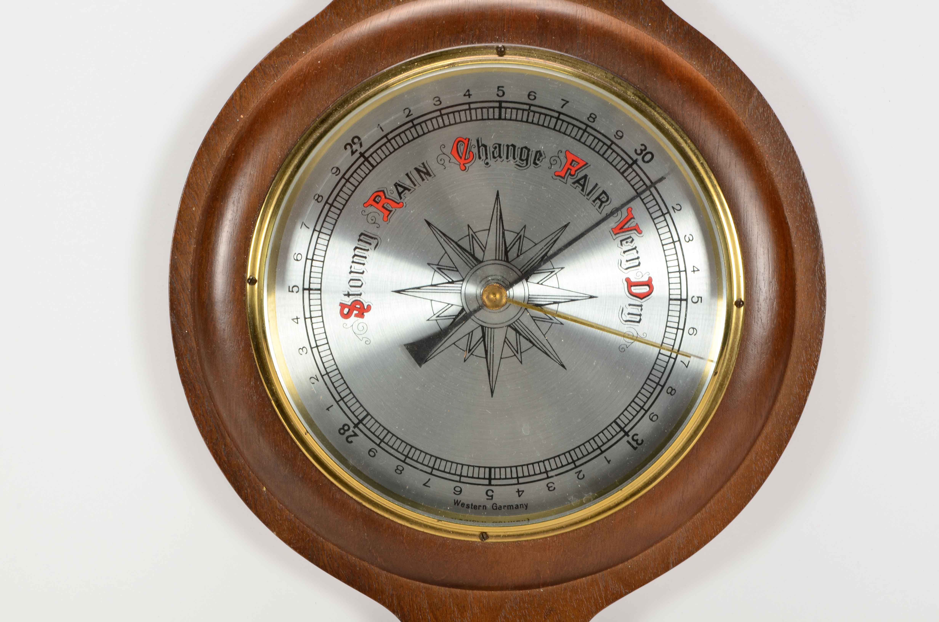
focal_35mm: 158
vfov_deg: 8.7
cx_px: 470
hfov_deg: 13.1
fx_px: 4100
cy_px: 311
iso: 200
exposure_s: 1/160
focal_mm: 105
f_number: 14
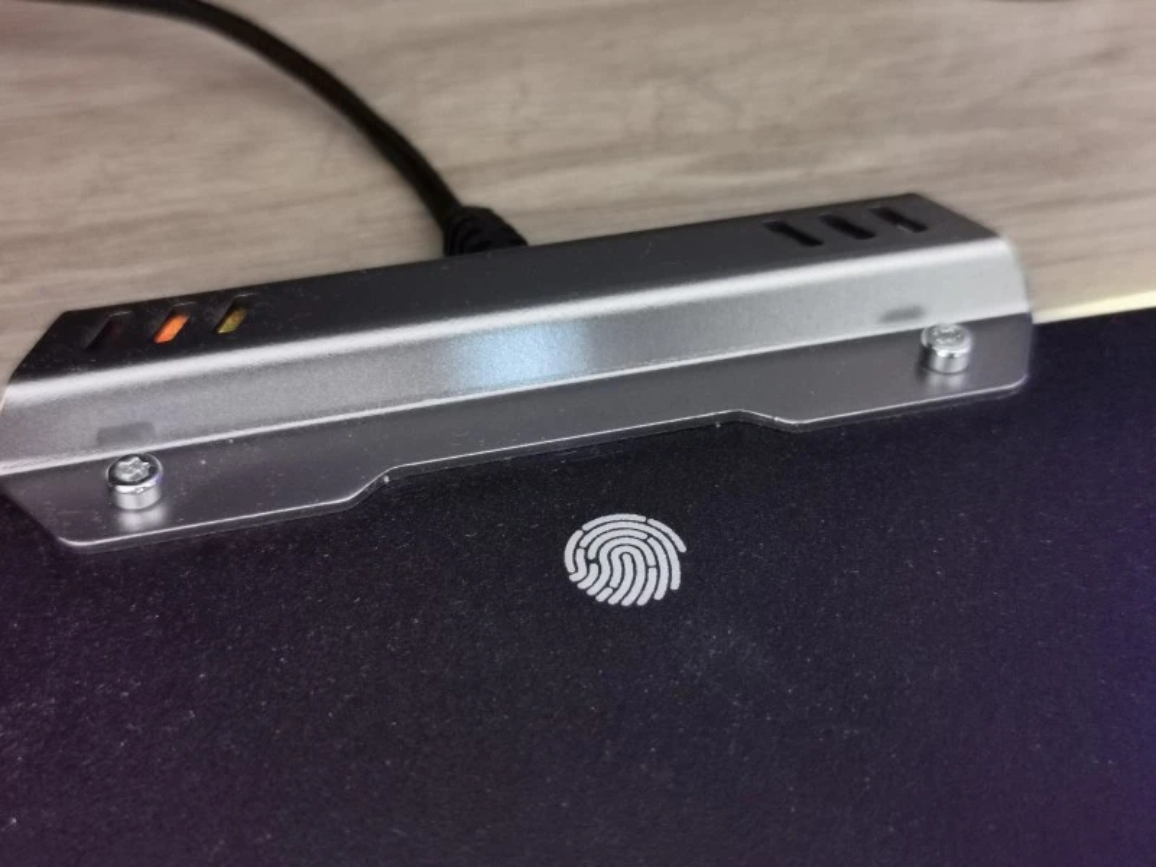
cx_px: 578
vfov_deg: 31.5
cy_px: 434
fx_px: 1536
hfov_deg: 41.2
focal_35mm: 46
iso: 500
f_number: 1.6
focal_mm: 5.56
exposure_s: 1/33.3
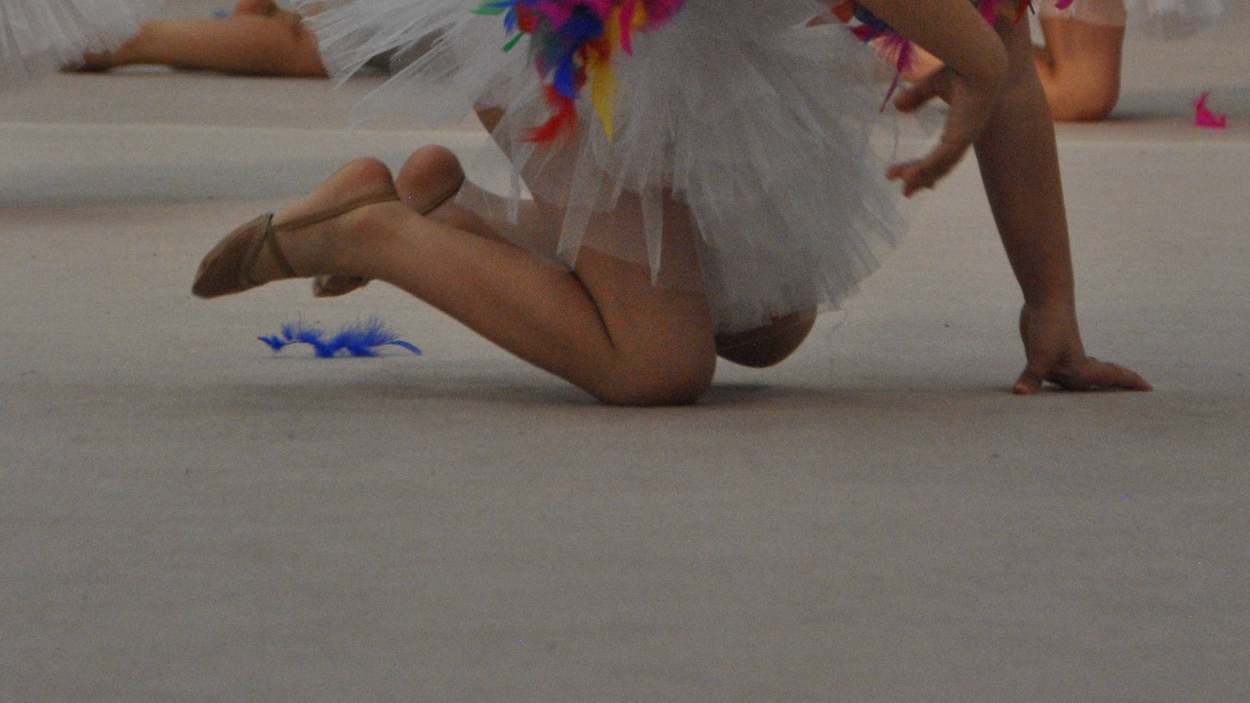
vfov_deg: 4.2
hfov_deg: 7.4
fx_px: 9678
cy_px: -32
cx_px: 673
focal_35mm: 292
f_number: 5.6
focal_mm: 102
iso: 800
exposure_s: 1/400
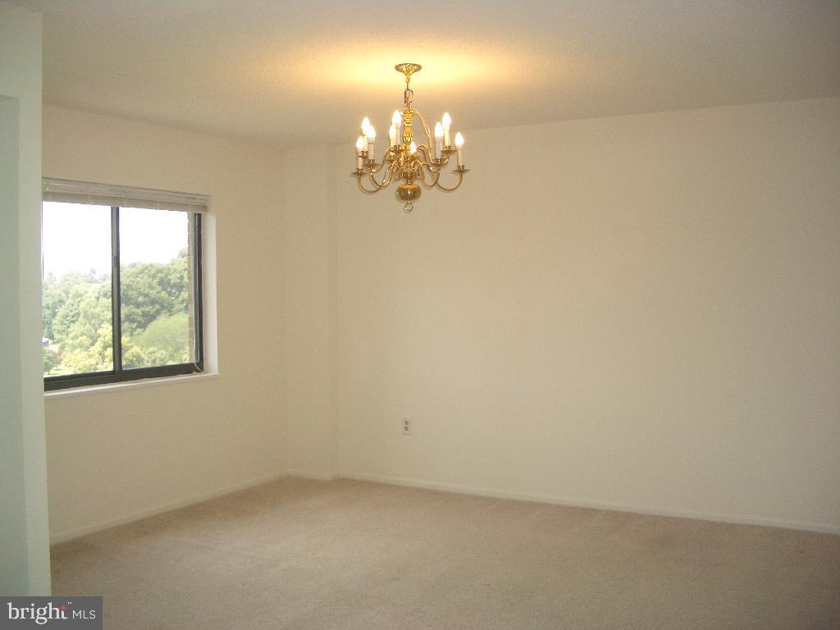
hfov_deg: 52.6
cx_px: 420
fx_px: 849
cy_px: 315
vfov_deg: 40.7
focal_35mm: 35
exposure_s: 1/200
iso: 100
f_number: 2.6
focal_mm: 5.8
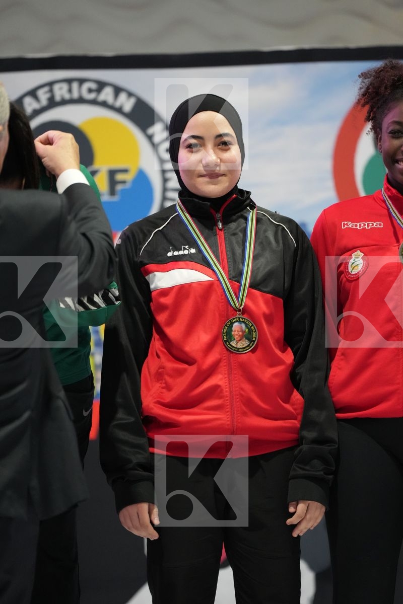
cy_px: 302
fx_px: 3358
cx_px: 202
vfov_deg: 10.3
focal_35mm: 200
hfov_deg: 6.9
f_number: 2.8
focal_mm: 200
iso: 4000
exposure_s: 1/250
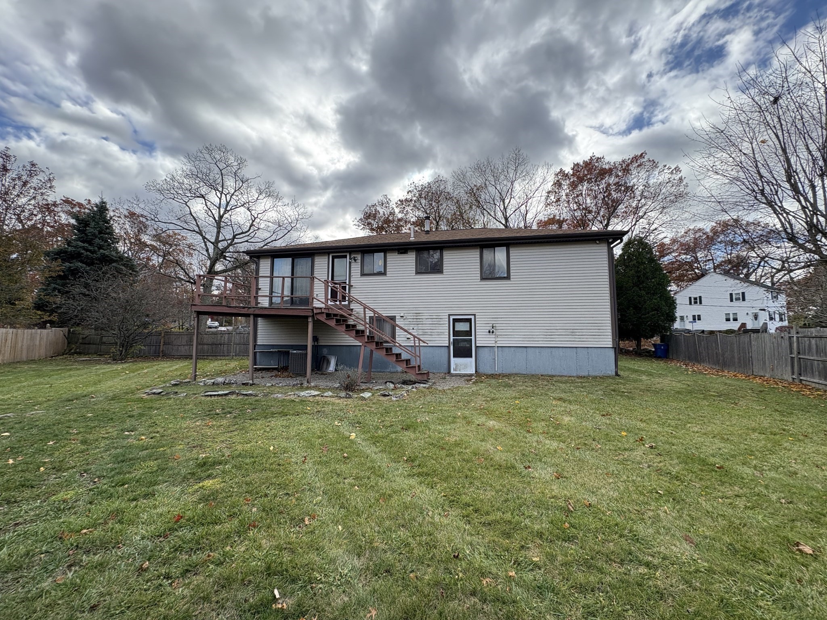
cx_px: 414
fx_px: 334
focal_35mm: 14
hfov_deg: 102.1
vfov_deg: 85.7
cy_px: 310
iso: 40
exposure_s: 1/636
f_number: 2.2
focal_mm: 2.22
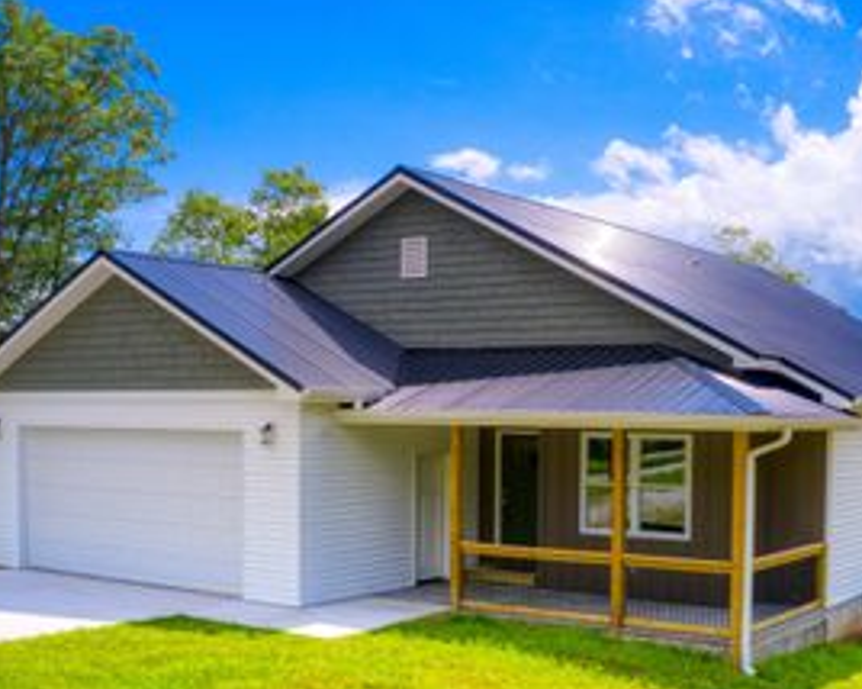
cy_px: 491
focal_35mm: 49
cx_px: 560
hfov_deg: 37.7
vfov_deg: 30.4
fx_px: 1249
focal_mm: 10.26
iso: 400
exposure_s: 1/60
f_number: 6.3
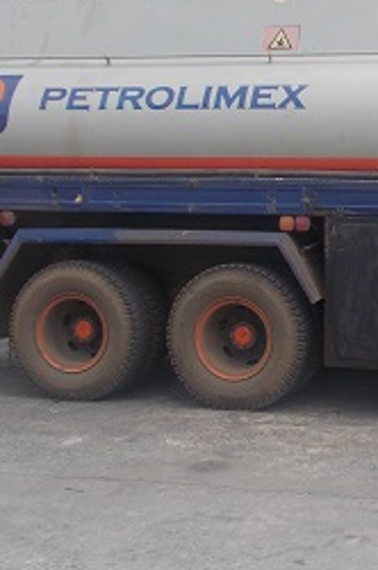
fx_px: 1027
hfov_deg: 19.7
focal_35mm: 65
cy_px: 212
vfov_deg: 30.9
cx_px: 449
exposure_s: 1/400
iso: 80
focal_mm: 4.6
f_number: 3.2
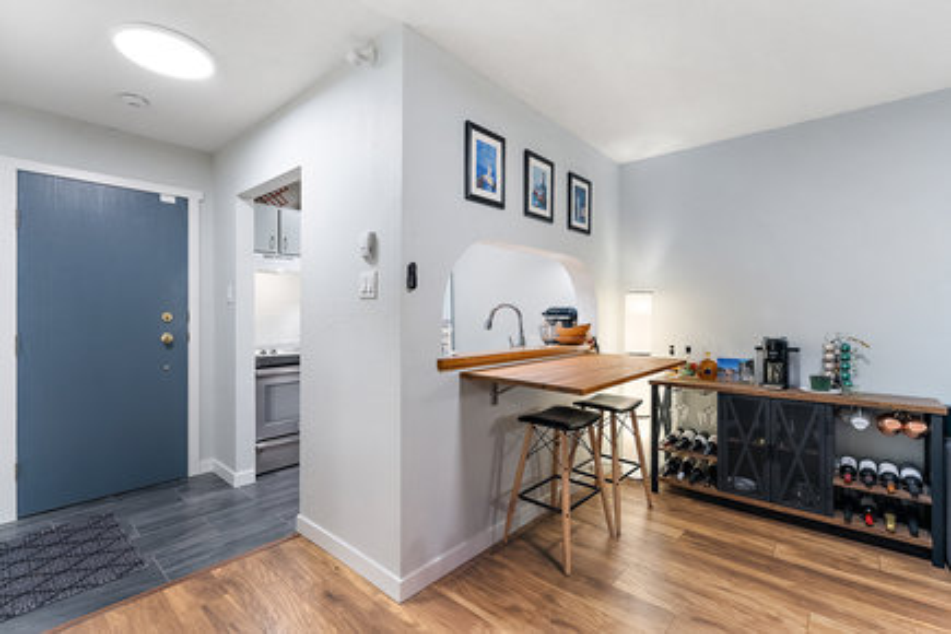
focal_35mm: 16
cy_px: 317
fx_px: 423
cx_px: 476
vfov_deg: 73.7
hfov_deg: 96.7
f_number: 7.1
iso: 400
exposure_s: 1/3
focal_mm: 16
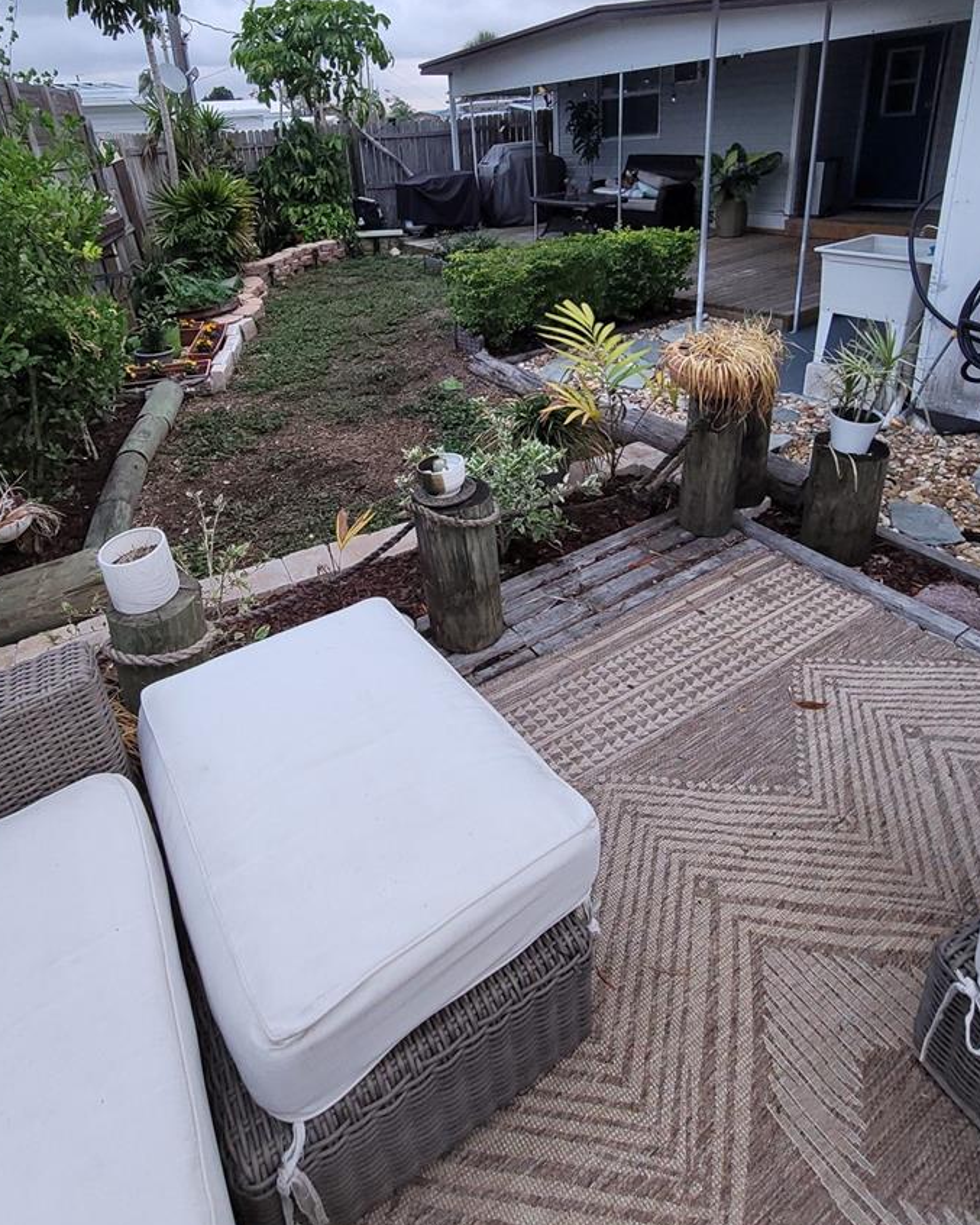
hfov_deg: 73.7
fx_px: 652
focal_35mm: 18
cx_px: 446
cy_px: 400
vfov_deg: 83.1
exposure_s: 1/60
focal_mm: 2.2
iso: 125
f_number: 2.2
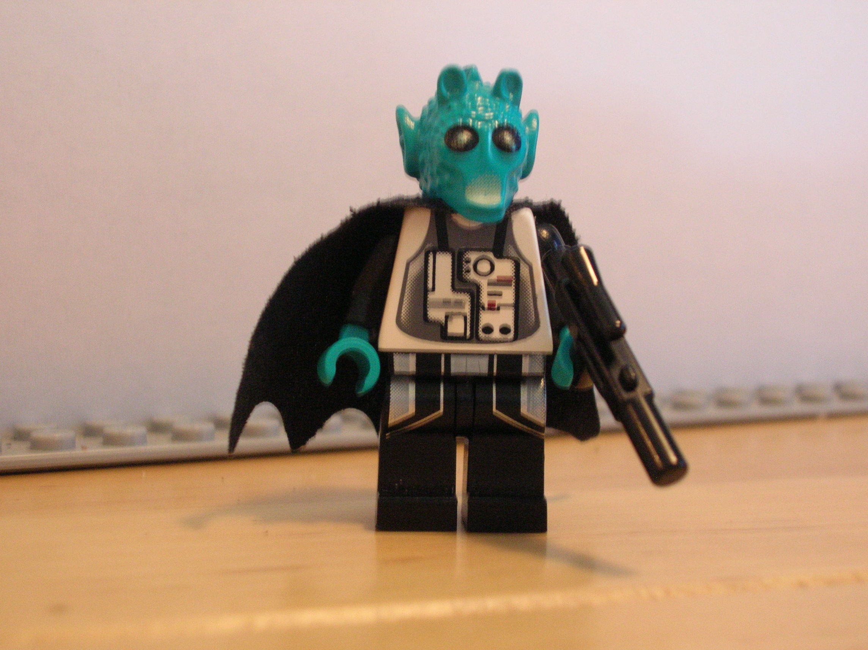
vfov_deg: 25.2
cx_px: 434
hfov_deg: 33.3
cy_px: 325
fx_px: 1453
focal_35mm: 58
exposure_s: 1/6.1
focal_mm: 9.6
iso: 174
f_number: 3.5
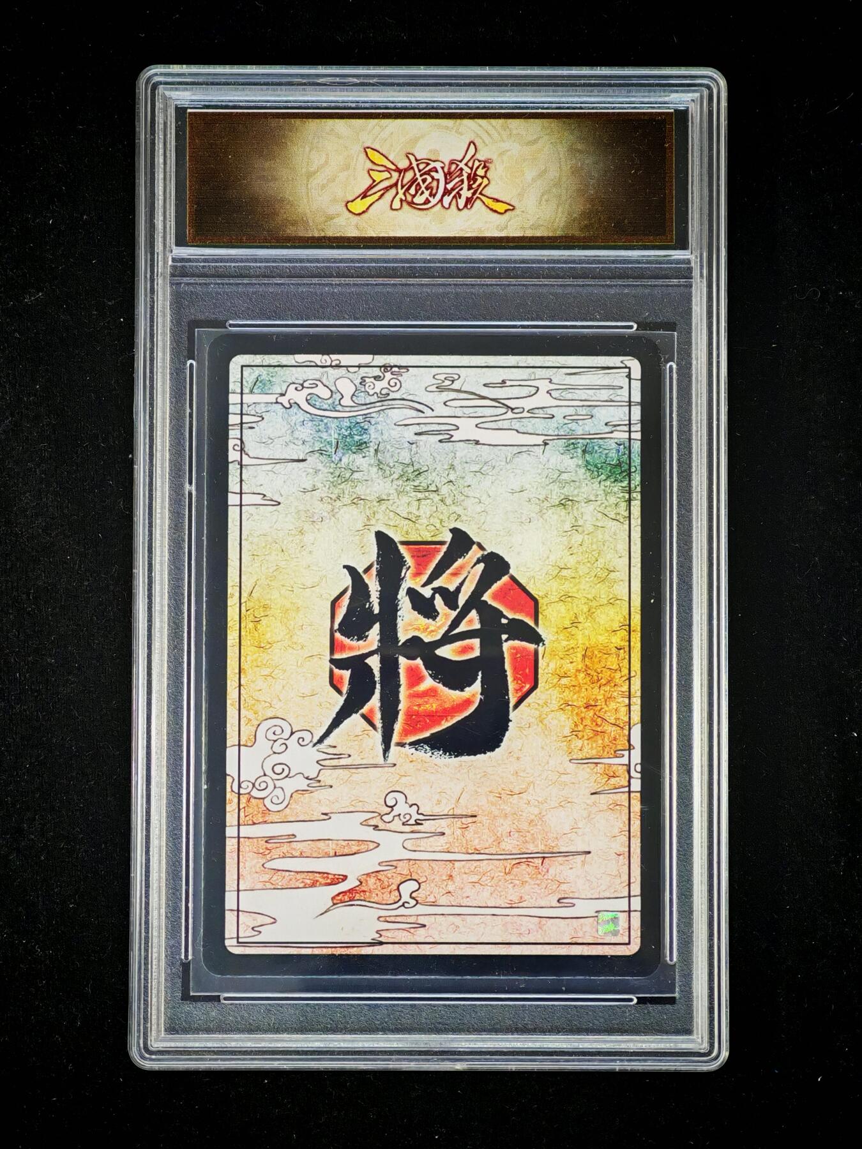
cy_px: 574
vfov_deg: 21.8
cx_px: 431
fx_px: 2988
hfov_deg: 16.4
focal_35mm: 90
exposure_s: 1/25
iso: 500
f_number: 2.4
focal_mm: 8.67
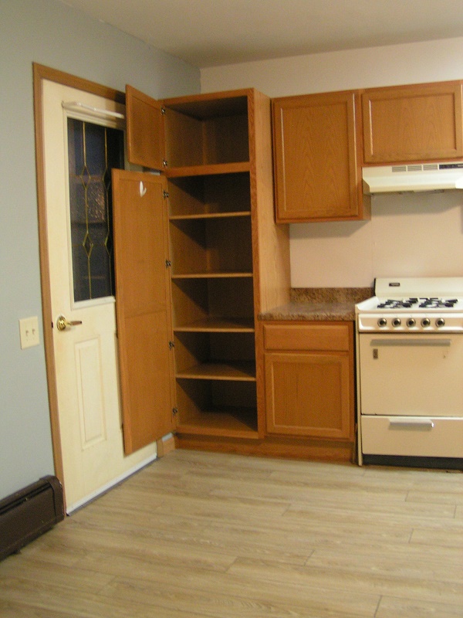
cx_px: 232
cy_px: 309
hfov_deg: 37.7
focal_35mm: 38
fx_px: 678
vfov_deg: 49.0
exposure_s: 1/15
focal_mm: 5.8
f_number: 2.8
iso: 200
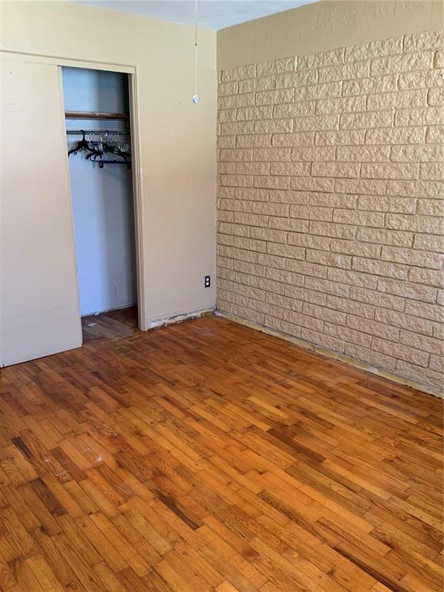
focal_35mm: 29
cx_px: 222
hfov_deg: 48.2
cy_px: 296
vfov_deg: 61.7
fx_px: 496
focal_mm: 3
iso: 125
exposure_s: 1/60
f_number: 1.8
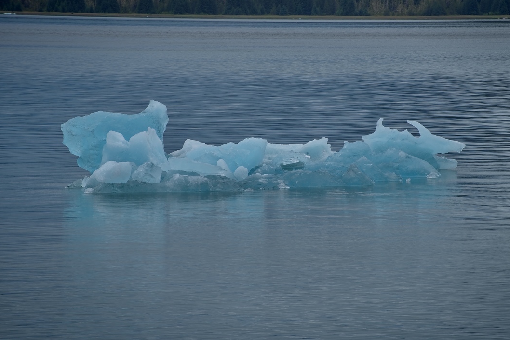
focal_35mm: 242
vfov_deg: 5.7
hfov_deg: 8.5
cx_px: 296
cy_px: 164
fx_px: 3429
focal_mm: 200
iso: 100
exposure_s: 1/400
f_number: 9
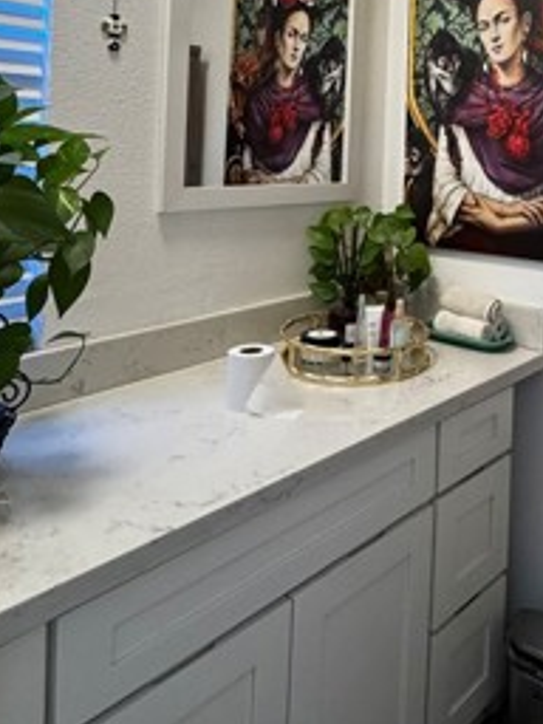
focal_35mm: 35
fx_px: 732
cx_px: 484
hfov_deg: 38.1
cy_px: 139
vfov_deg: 49.4
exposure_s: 1/120
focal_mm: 2.22
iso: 320
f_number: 2.2
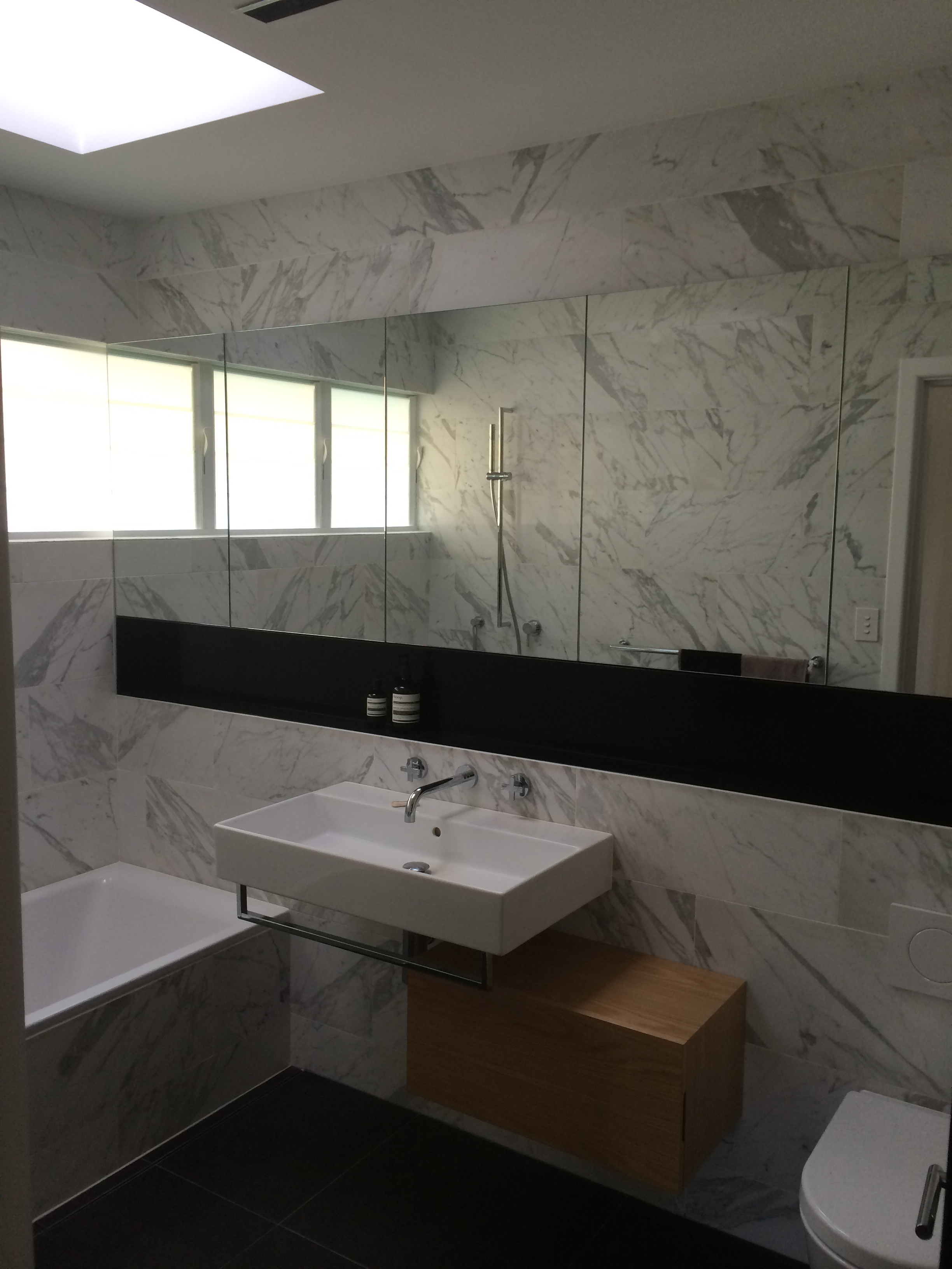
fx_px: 1100
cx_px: 476
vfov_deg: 60.0
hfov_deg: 46.8
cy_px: 634
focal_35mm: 30
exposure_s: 1/30
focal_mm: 4.12
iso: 64
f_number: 2.2
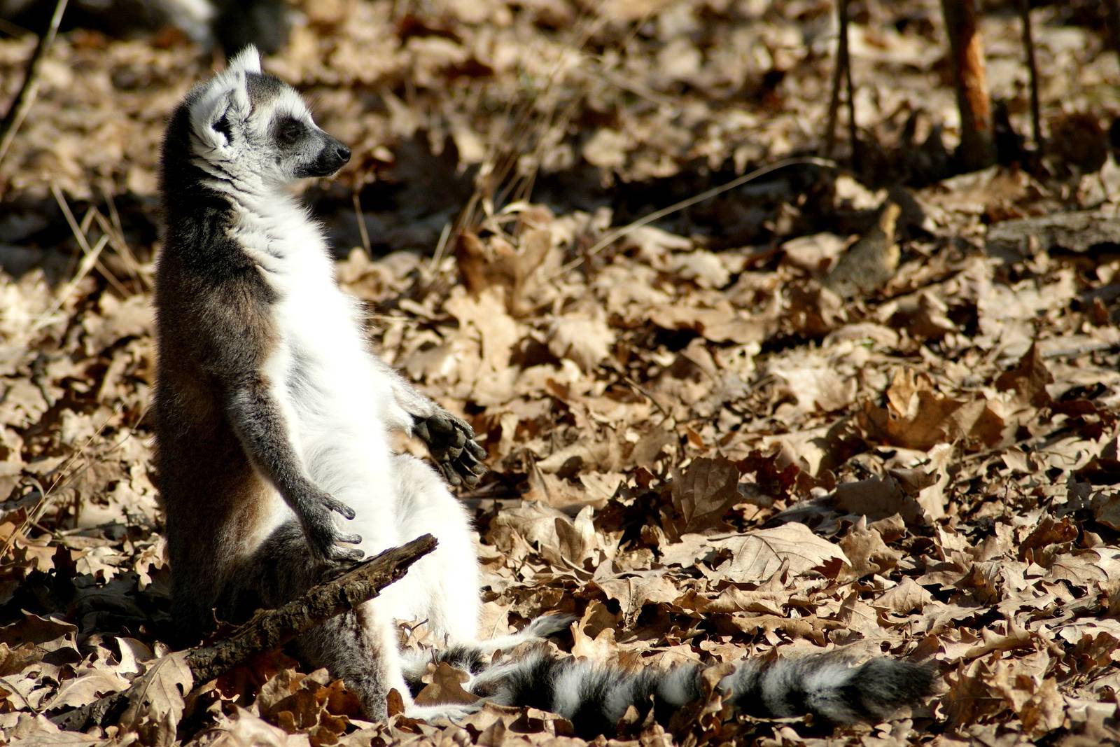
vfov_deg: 4.0
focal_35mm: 345
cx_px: 560
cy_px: 374
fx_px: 10734
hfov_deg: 6.0
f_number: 6.3
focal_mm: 230
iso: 100
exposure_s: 1/640
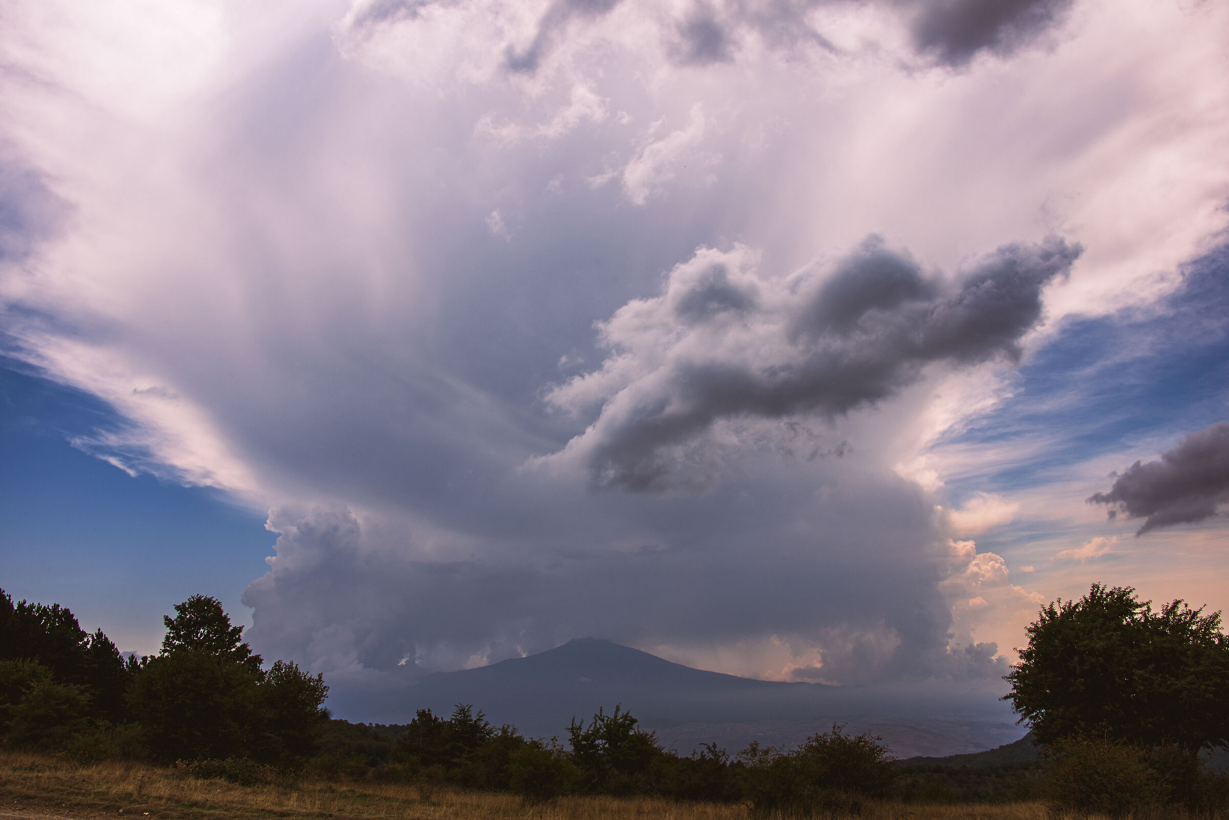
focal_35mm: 28
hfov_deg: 65.5
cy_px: 410
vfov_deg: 46.4
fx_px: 956
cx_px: 614
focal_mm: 28
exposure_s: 1/200
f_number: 11
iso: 200
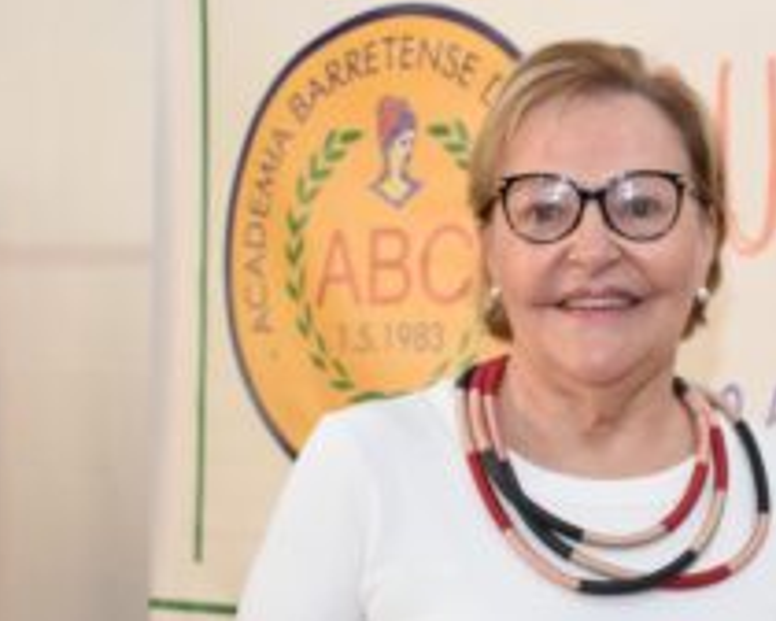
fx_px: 2251
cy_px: 475
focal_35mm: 98
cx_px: 634
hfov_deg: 19.3
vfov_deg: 15.6
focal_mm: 30
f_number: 4
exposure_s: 1/100
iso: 2000
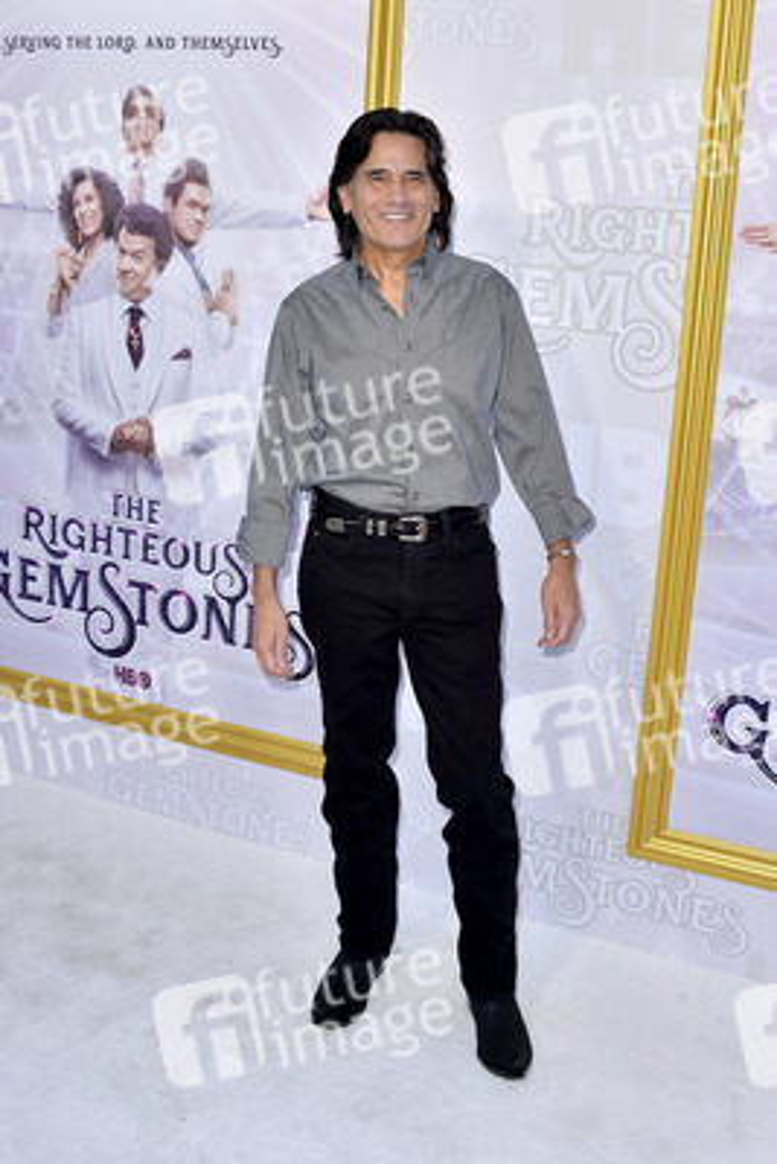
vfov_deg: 58.7
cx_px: 388
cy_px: 582
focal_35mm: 32
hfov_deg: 41.1
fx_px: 1035
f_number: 7.1
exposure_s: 1/250
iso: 320
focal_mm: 32
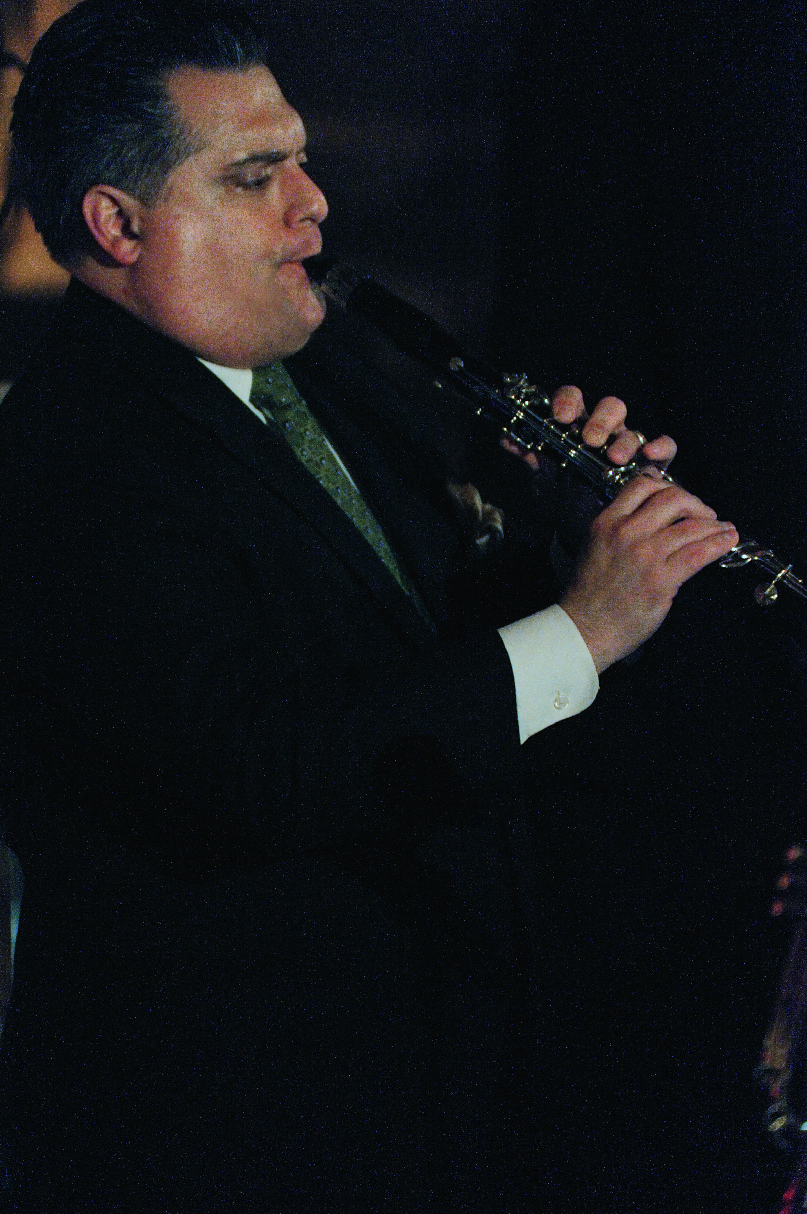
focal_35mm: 241
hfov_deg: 5.7
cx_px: 357
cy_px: 602
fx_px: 8114
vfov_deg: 8.5
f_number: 2.8
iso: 3200
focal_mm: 200
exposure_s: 1/100
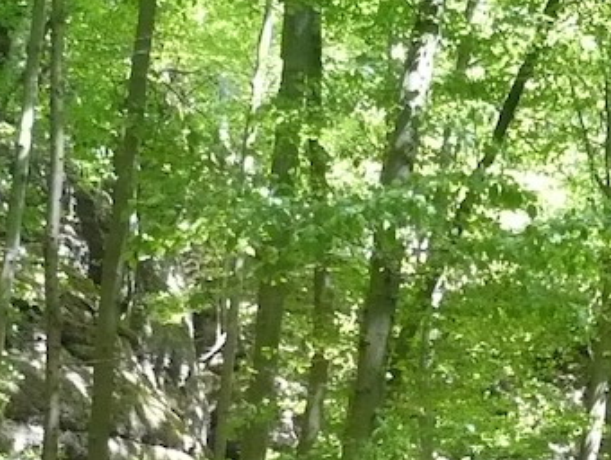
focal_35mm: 116
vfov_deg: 12.6
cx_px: 467
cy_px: 493
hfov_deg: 16.8
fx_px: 2050
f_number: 2.9
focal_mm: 6
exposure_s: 1/125
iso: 400
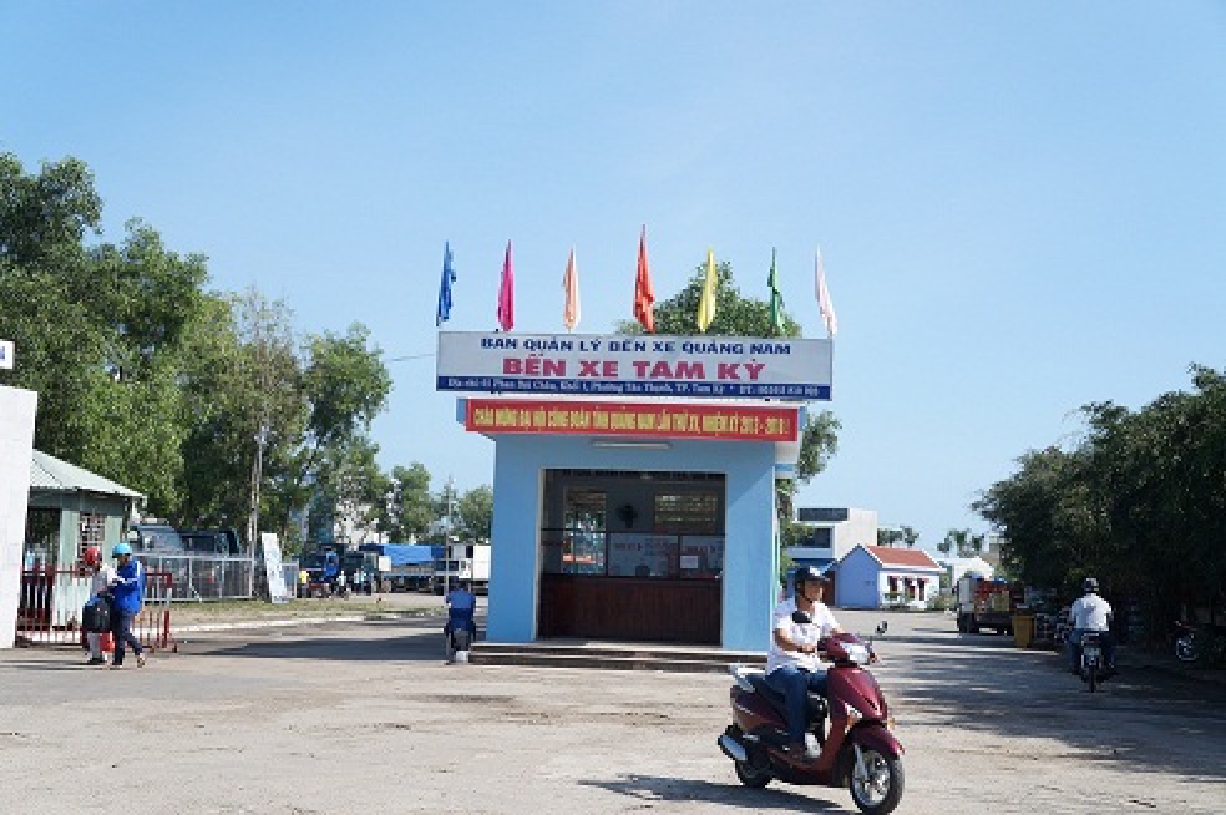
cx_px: 613
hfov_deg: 41.2
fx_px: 1633
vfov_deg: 28.0
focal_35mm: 48
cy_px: 408
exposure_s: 1/400
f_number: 8
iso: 200
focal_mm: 32
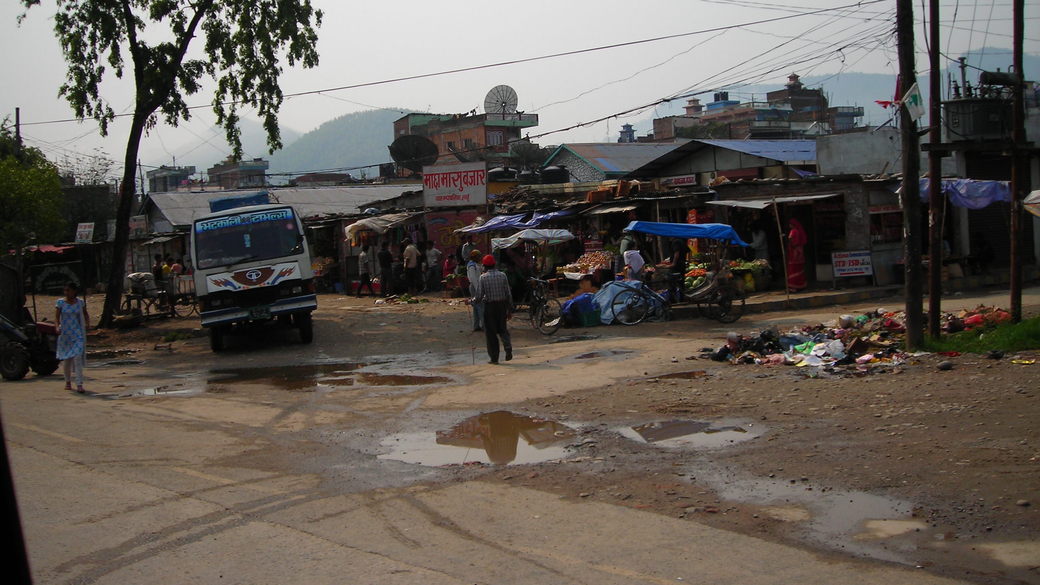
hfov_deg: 48.4
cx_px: 513
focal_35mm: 42
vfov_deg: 28.3
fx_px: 1158
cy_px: 231
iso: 50
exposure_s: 1/226
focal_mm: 6.3
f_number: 6.4
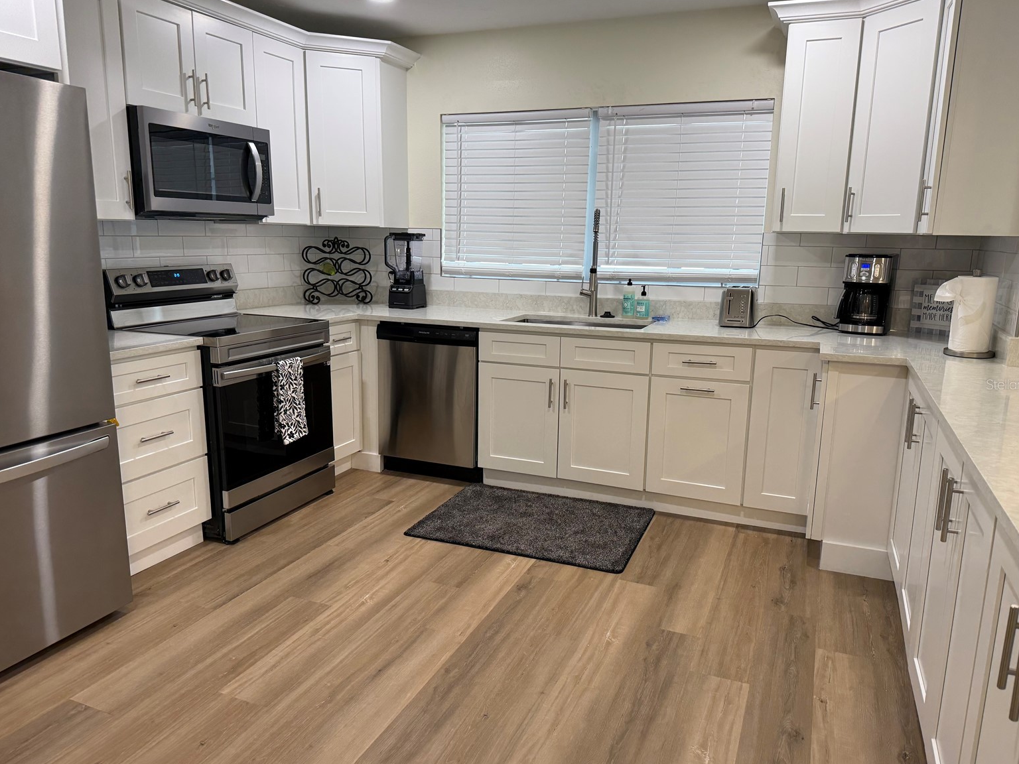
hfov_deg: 69.4
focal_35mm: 25
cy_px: 384
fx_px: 736
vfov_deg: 54.9
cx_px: 518
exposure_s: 1/120
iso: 160
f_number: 1.78
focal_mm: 6.76
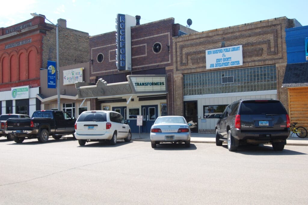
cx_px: 154
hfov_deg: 49.6
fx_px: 333
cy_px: 102
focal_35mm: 39
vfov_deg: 34.2
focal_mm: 26
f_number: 8
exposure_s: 1/250
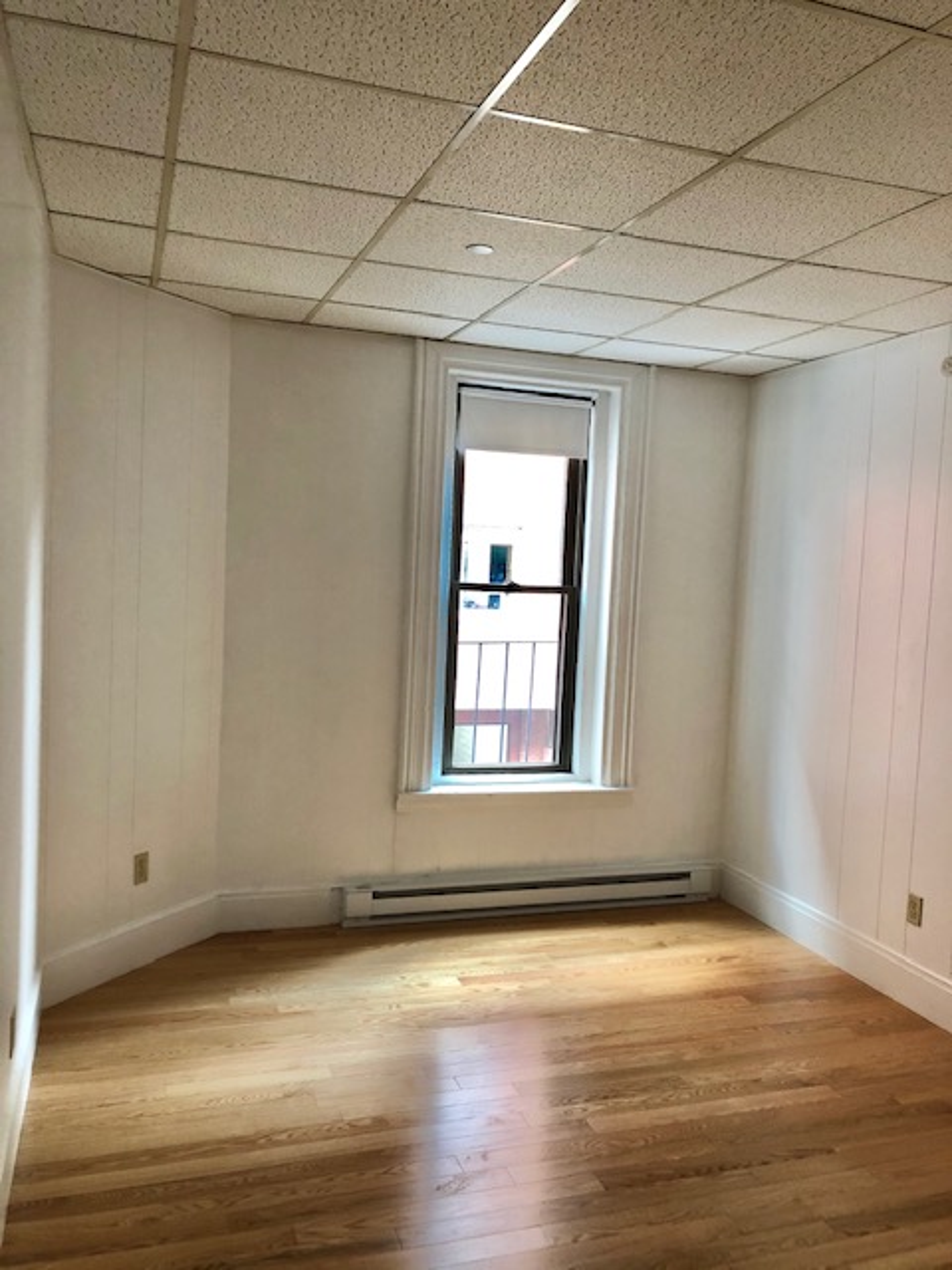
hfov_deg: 49.7
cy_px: 635
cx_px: 476
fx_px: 1027
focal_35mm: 28
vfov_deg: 63.4
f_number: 1.8
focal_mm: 3.99
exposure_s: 1/15
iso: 40
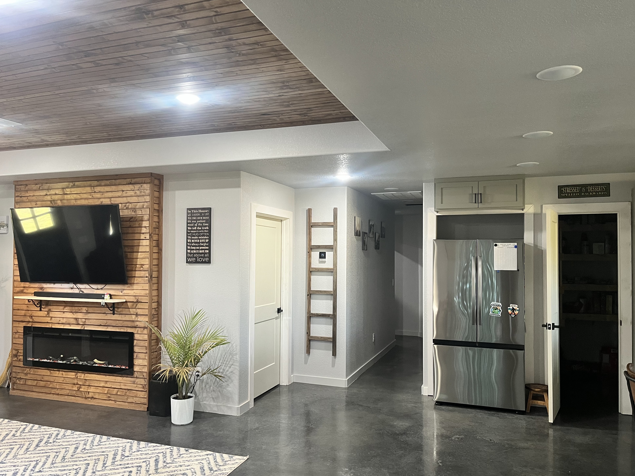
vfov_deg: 51.3
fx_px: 495
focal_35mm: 27
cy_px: 246
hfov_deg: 65.3
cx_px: 314
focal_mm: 5.1
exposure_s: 1/60
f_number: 1.6
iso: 250
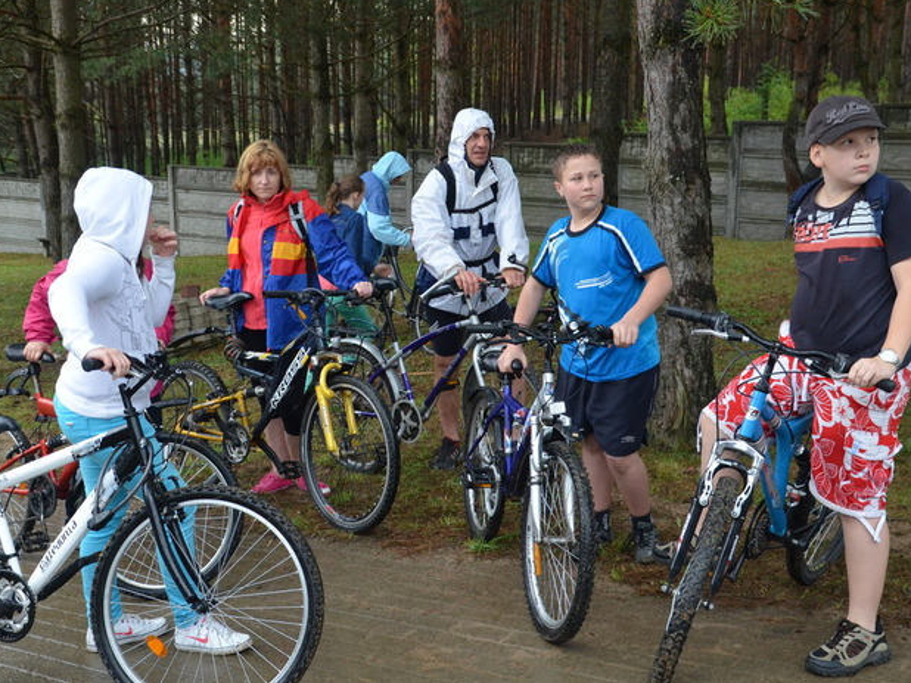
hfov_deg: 43.9
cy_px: 341
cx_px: 433
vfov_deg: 33.6
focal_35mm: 43
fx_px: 1131
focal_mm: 26
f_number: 5.6
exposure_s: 1/125
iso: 1600
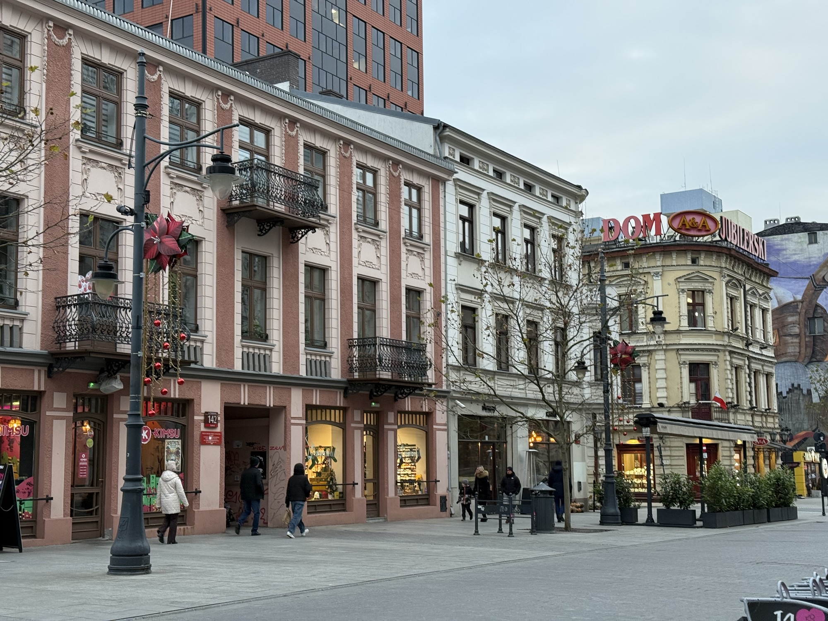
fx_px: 1148
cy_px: 310
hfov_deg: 39.7
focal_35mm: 48
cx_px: 414
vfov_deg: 30.3
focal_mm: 6.76
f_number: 1.78
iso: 100
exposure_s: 1/96
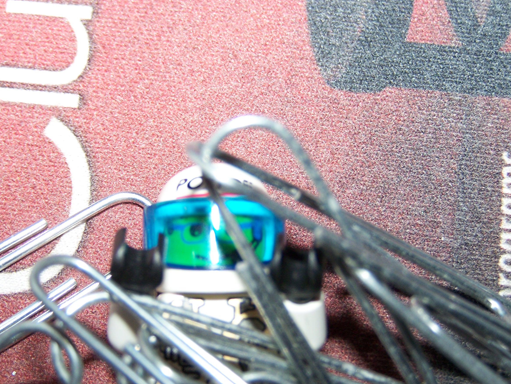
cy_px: 222
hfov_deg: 21.5
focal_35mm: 91
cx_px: 233
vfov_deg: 16.2
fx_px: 1344
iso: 80
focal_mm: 12.4
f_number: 3.2
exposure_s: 1/80
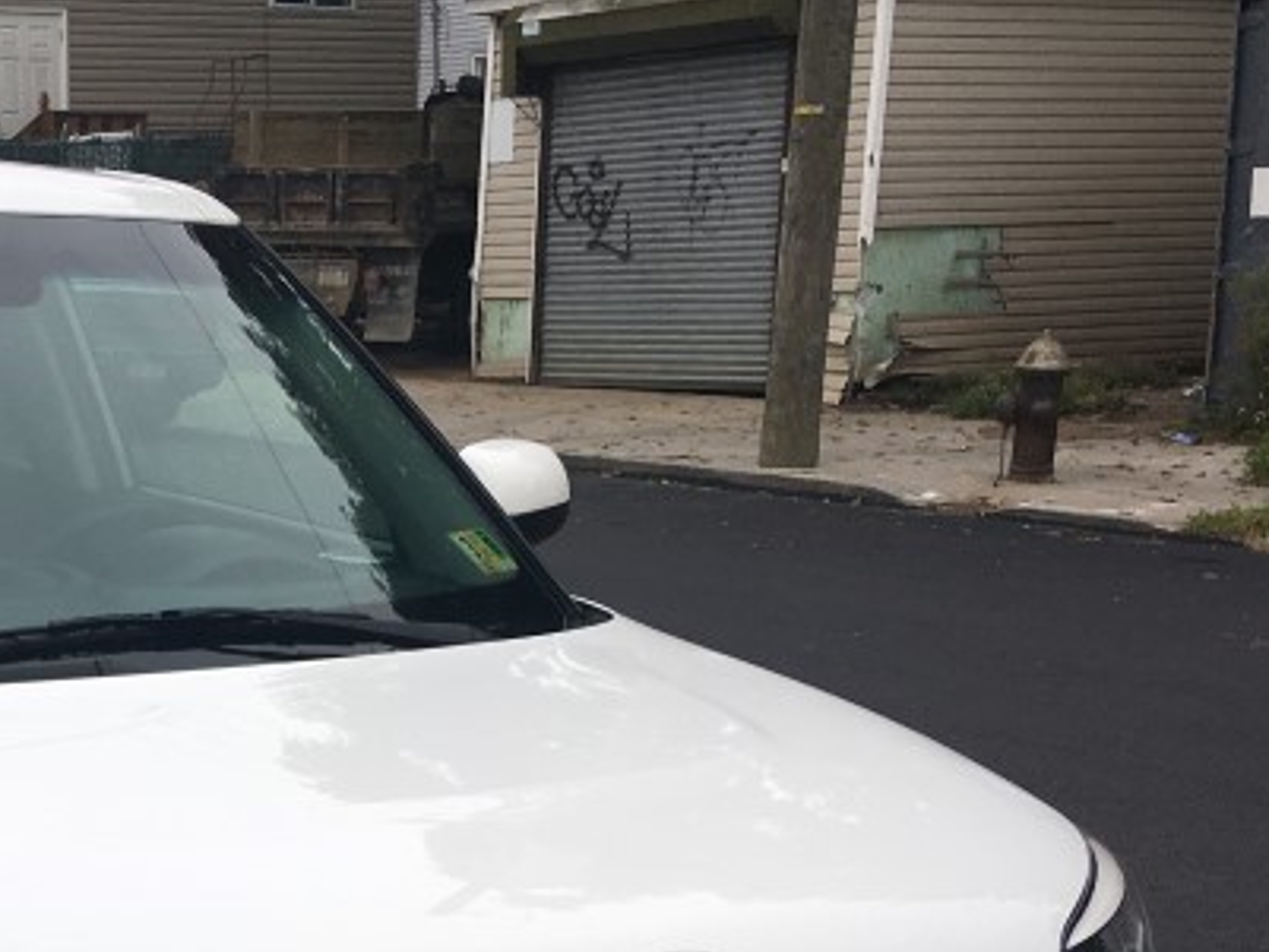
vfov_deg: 19.1
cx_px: 44
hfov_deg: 25.2
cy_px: 1060
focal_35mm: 74
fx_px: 2714
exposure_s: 1/657
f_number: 2.2
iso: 25
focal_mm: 4.15
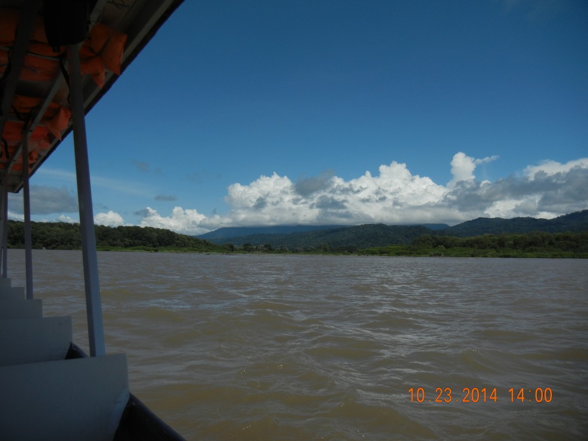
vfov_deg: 46.8
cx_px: 294
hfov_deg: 60.0
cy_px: 220
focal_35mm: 30
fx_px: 510
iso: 160
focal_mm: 5.4
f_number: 7
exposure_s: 1/1100
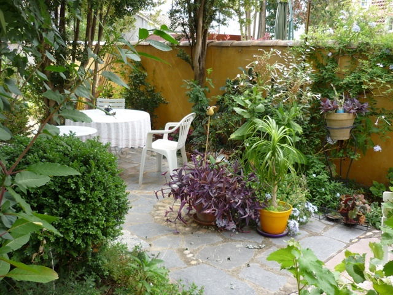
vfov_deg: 42.9
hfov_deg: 55.4
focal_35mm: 33
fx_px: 375
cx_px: 196
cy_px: 148
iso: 100
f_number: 2.8
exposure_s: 1/125
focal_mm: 5.5
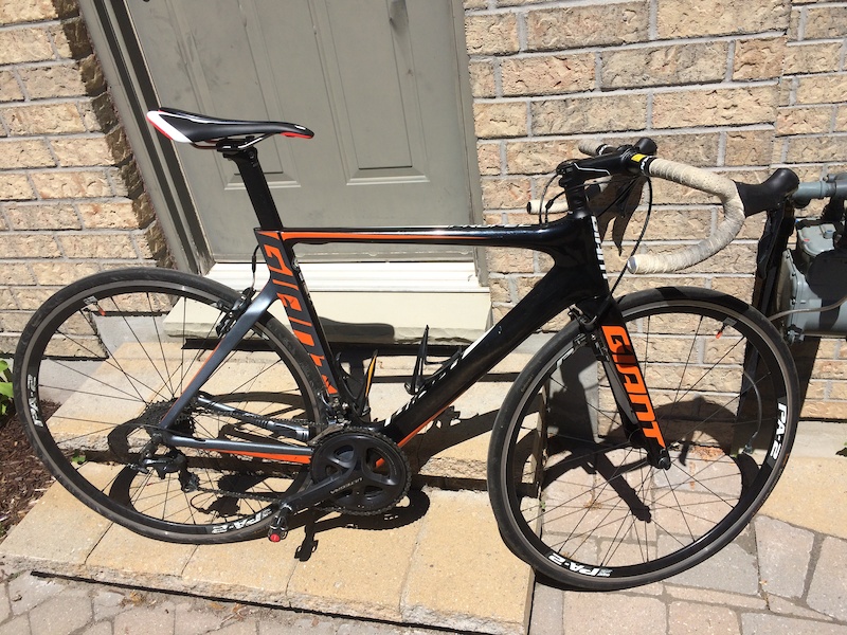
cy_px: 318
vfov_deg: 48.2
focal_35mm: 29
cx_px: 424
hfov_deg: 61.7
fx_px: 710
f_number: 2.2
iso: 32
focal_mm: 4.15
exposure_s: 1/2740
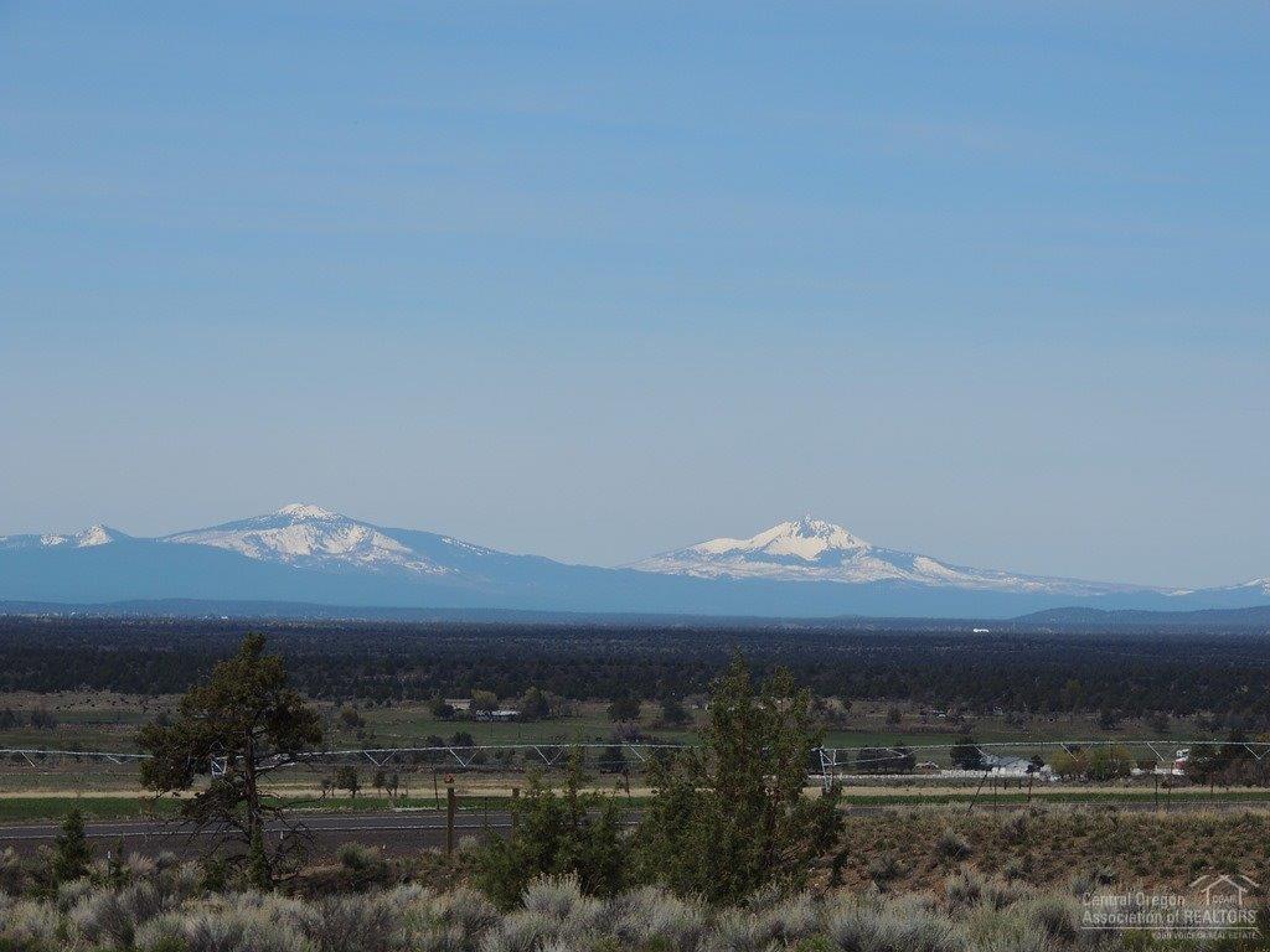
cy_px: 476
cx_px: 635
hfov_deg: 12.7
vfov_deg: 9.6
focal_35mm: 155
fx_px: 5687
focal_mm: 27.6
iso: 100
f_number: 4.4
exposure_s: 1/1250
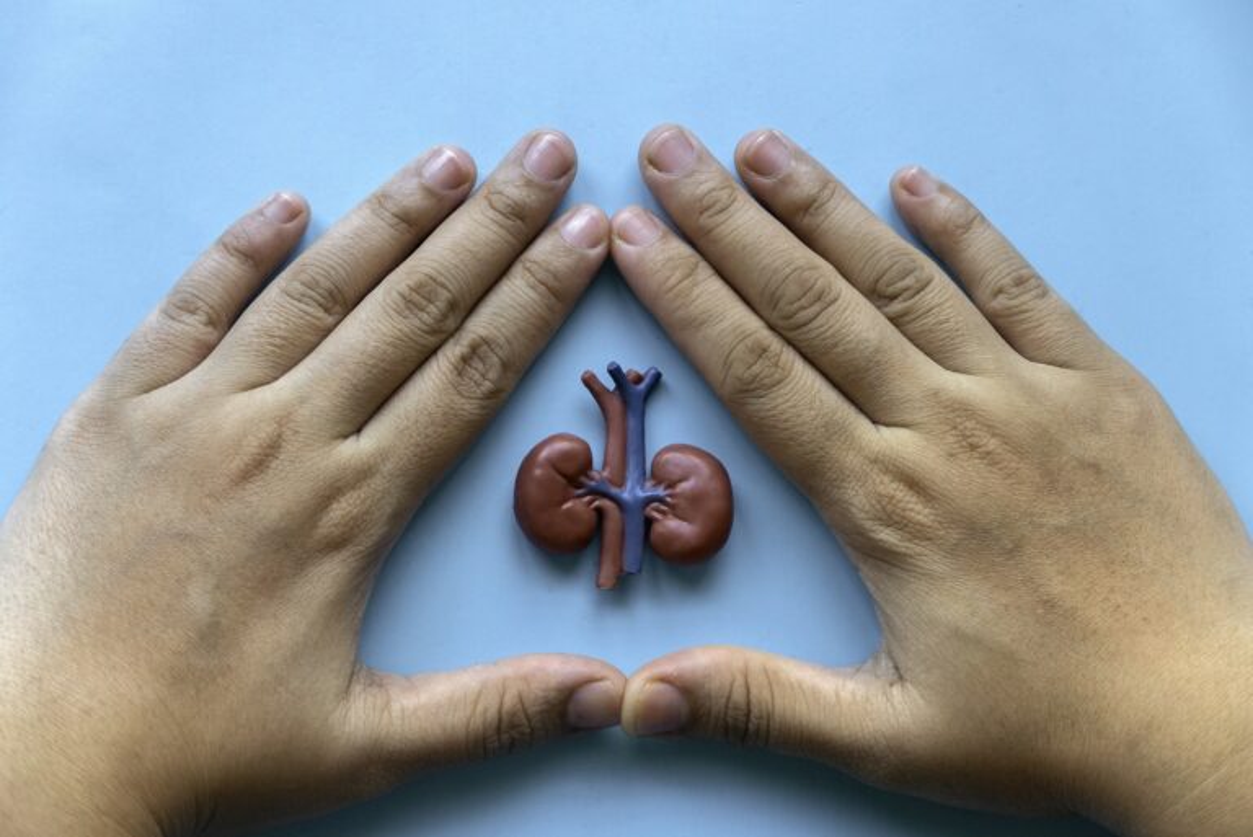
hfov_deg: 33.4
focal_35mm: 60
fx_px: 2089
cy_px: 418
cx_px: 626
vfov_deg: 22.7
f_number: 2.8
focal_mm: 27.2
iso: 800
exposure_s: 1/125
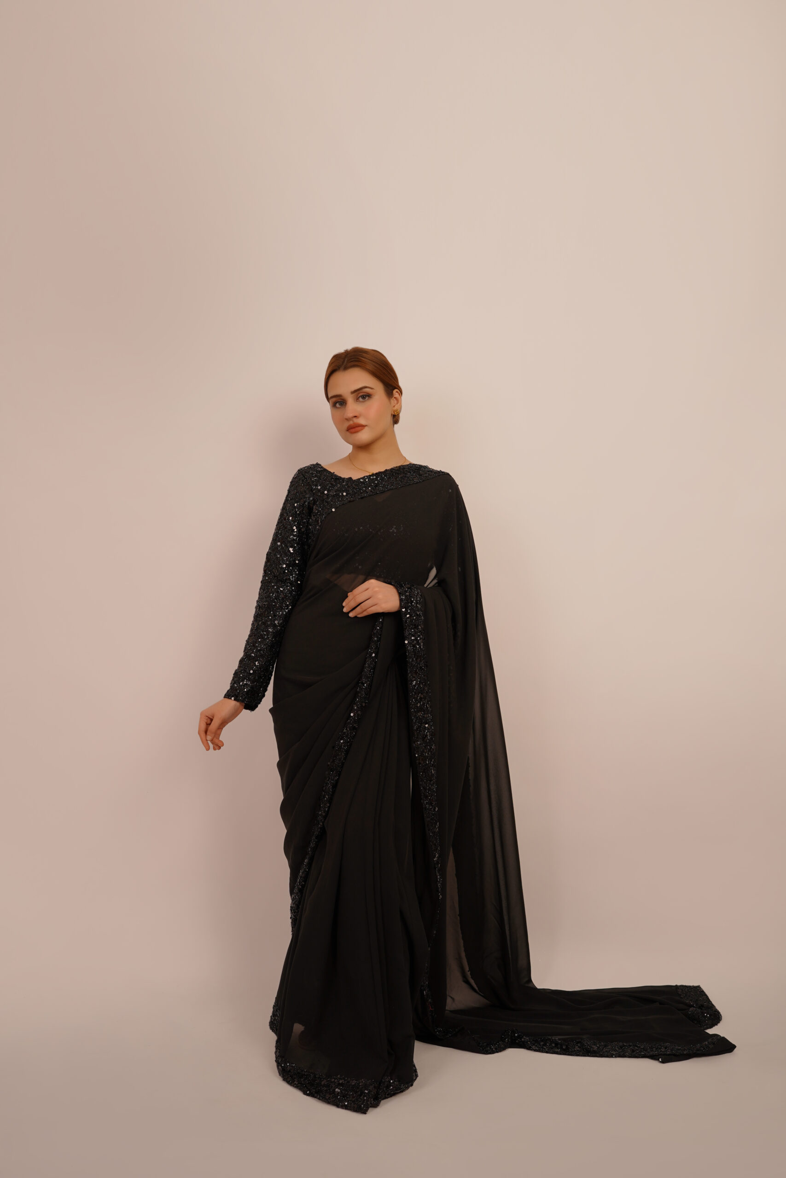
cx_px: 393
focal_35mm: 35
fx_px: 1146
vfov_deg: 54.4
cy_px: 589
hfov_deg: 37.9
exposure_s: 1/100
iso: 125
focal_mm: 35
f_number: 3.2
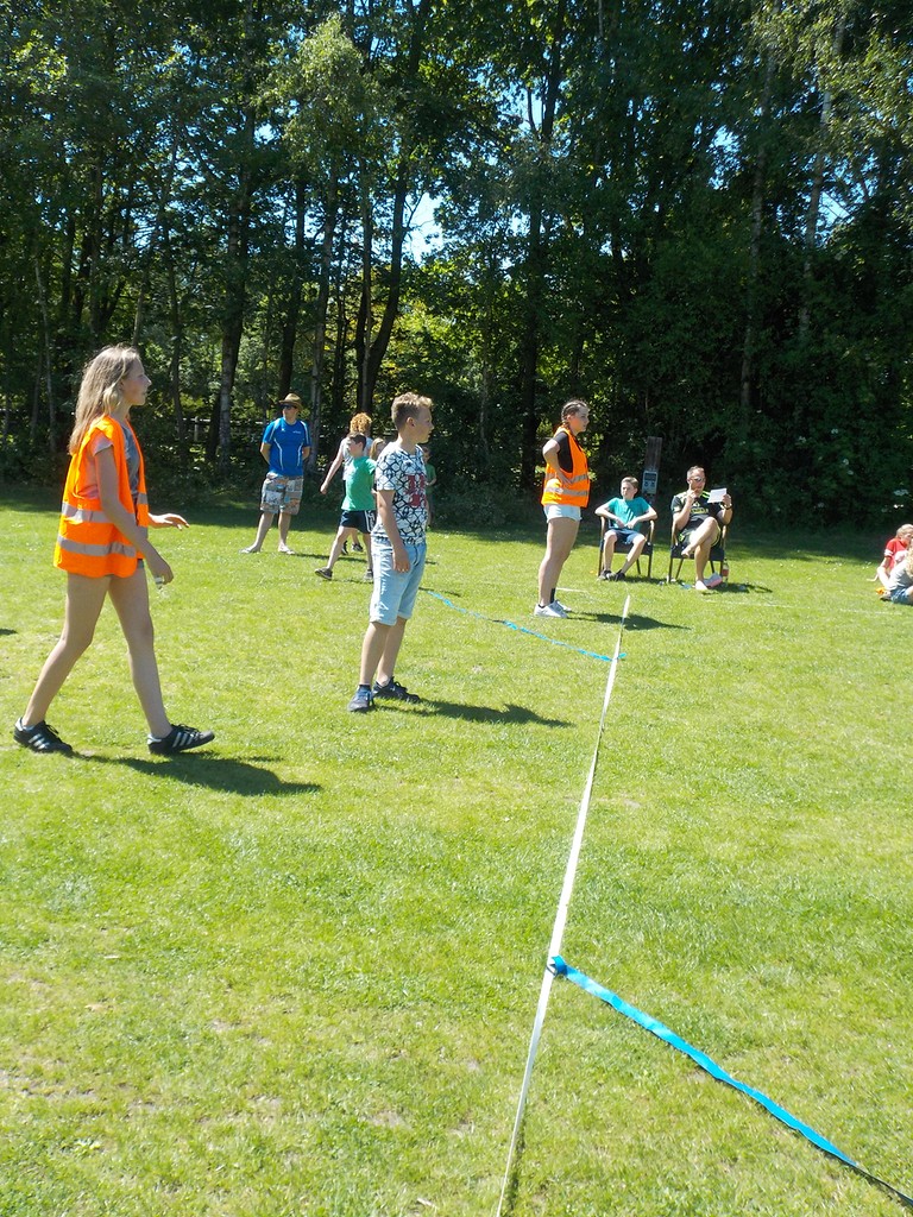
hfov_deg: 37.7
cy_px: 608
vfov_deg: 49.0
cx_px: 456
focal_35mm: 38
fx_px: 1336
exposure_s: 1/400
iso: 125
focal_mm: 5.2
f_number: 3.7
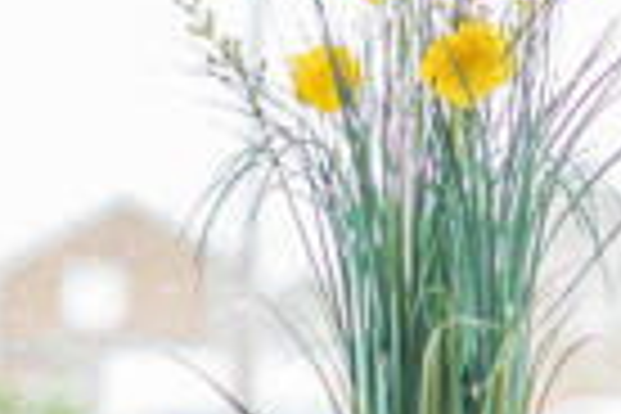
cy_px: 628
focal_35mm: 238
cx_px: -155
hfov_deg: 8.5
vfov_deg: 5.7
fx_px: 4105
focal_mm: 50
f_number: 2.2
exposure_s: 1/320
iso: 400
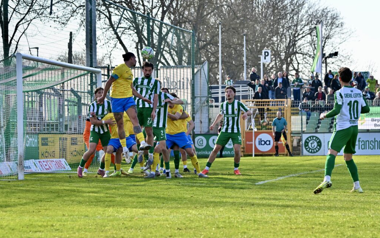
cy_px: 115
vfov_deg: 10.2
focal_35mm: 128
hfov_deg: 16.3
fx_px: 1326
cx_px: 189
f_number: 5.6
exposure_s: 1/1250
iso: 560
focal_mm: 125
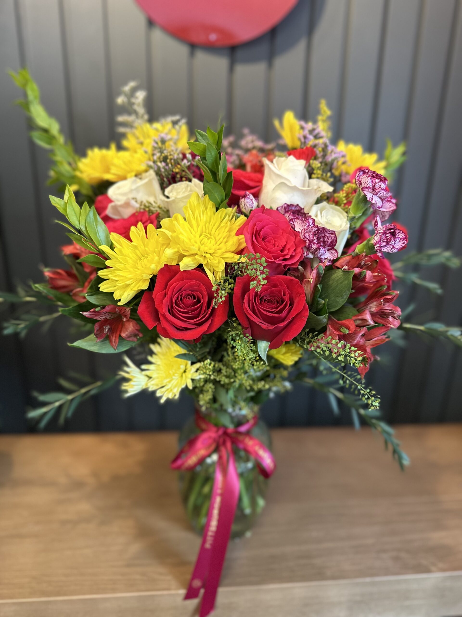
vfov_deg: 71.6
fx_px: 427
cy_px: 308
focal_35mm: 24
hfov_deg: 56.8
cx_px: 231
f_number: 1.78
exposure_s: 1/60
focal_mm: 6.86
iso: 320
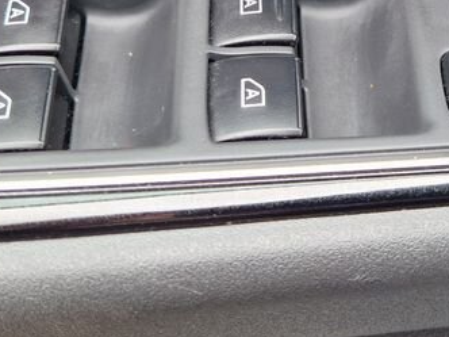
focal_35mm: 71
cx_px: 349
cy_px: -24
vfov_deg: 19.9
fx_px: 921
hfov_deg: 27.0
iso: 100
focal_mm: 5.4
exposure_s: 1/180
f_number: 1.8
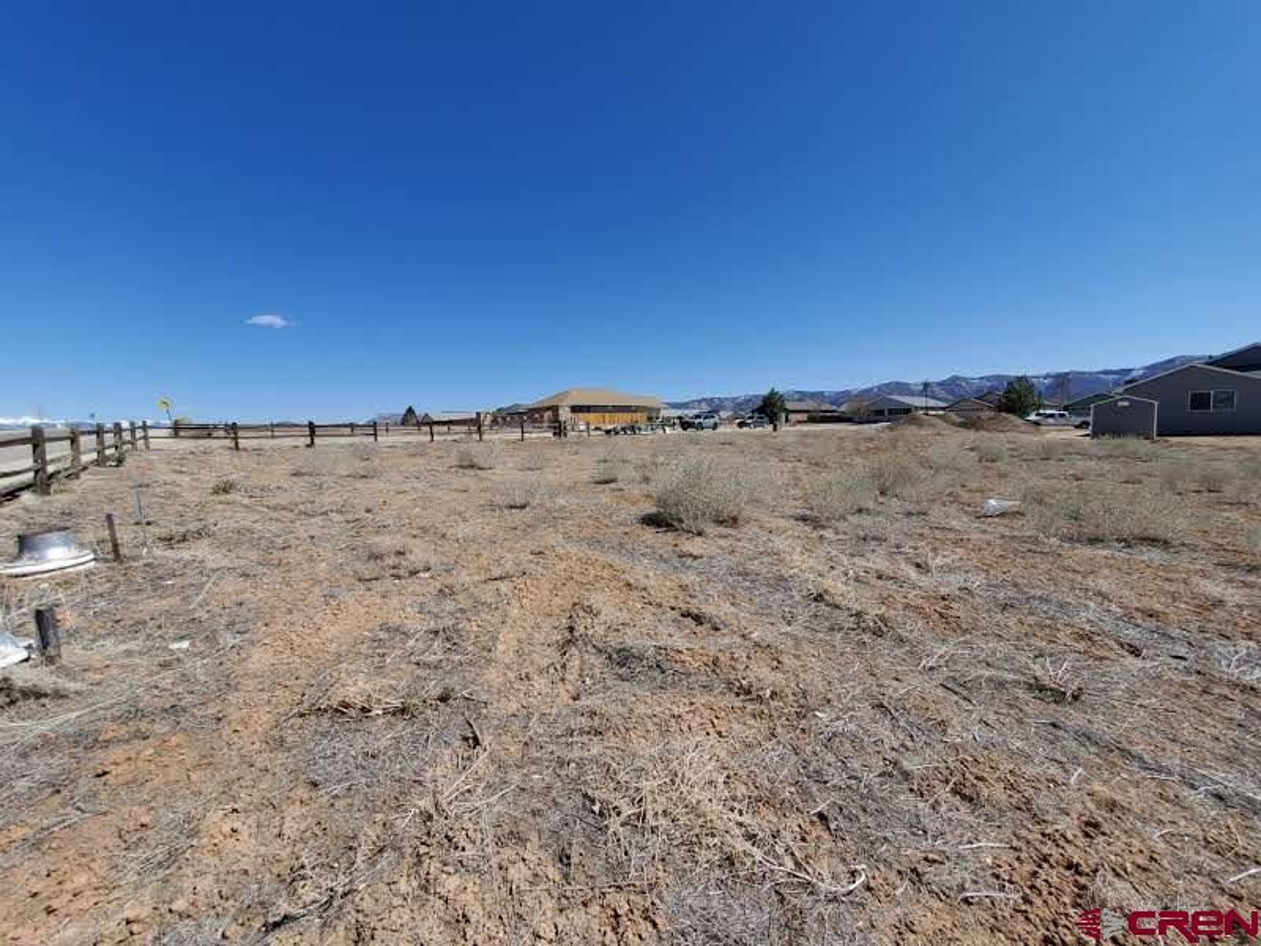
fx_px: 474
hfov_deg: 106.2
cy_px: 473
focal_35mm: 13
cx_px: 630
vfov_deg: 89.9
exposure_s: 1/1368
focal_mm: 1.8
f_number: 2.2
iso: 50
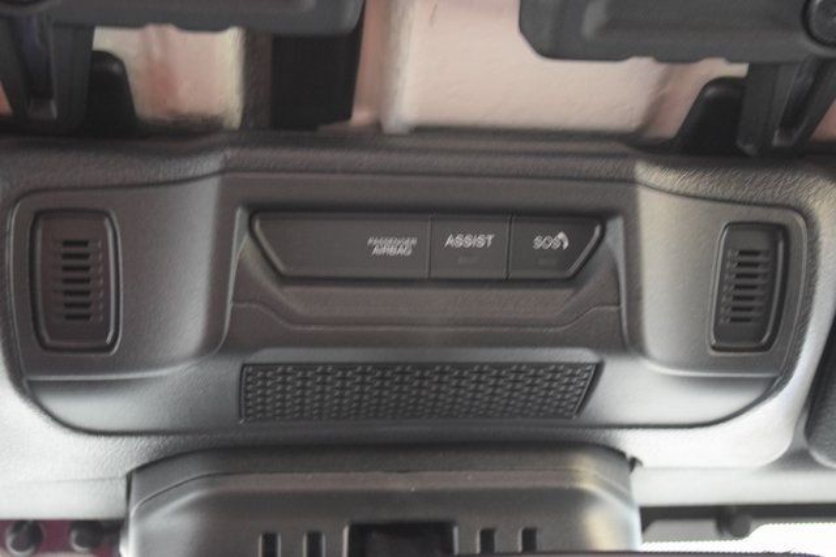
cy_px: 278
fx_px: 1115
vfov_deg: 28.1
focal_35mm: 48
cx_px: 418
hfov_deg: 41.1
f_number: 4.8
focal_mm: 32
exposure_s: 1/4
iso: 3200
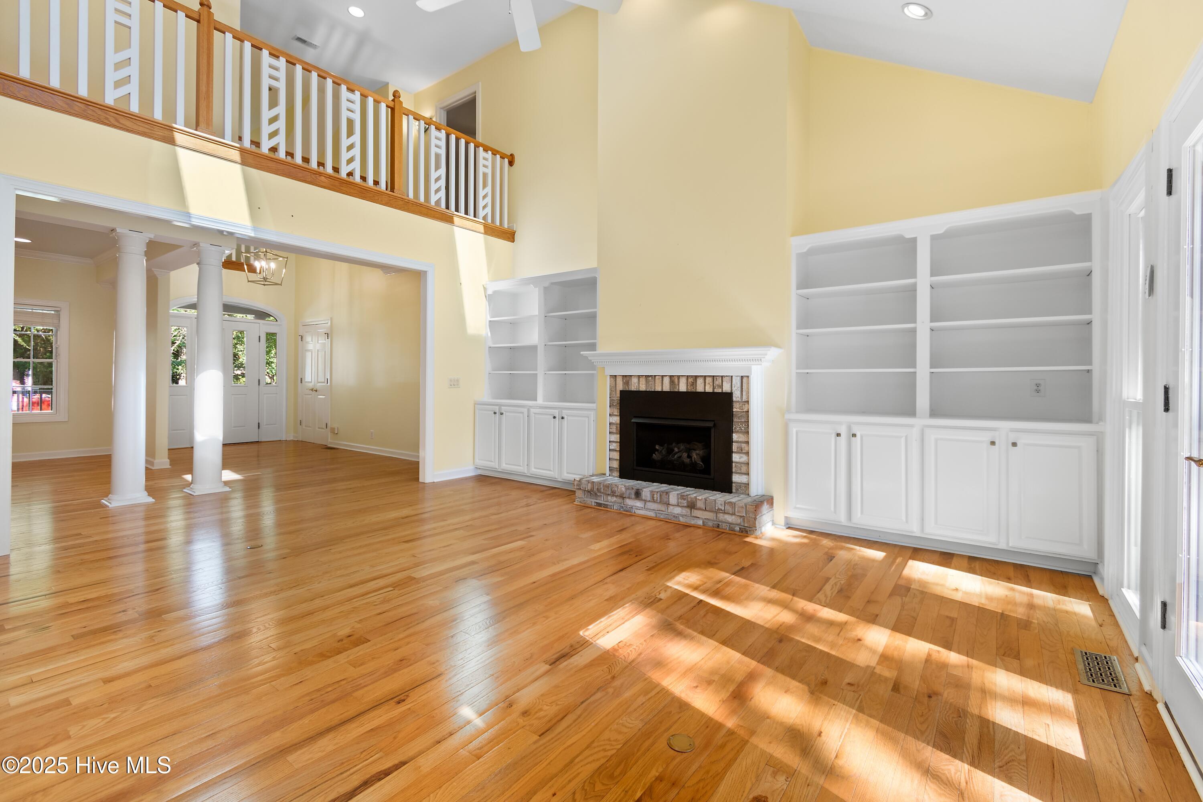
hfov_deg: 100.4
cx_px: 602
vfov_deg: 77.3
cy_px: 401
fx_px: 501
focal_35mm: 15
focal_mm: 10
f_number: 4.5
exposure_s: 1/15
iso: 100
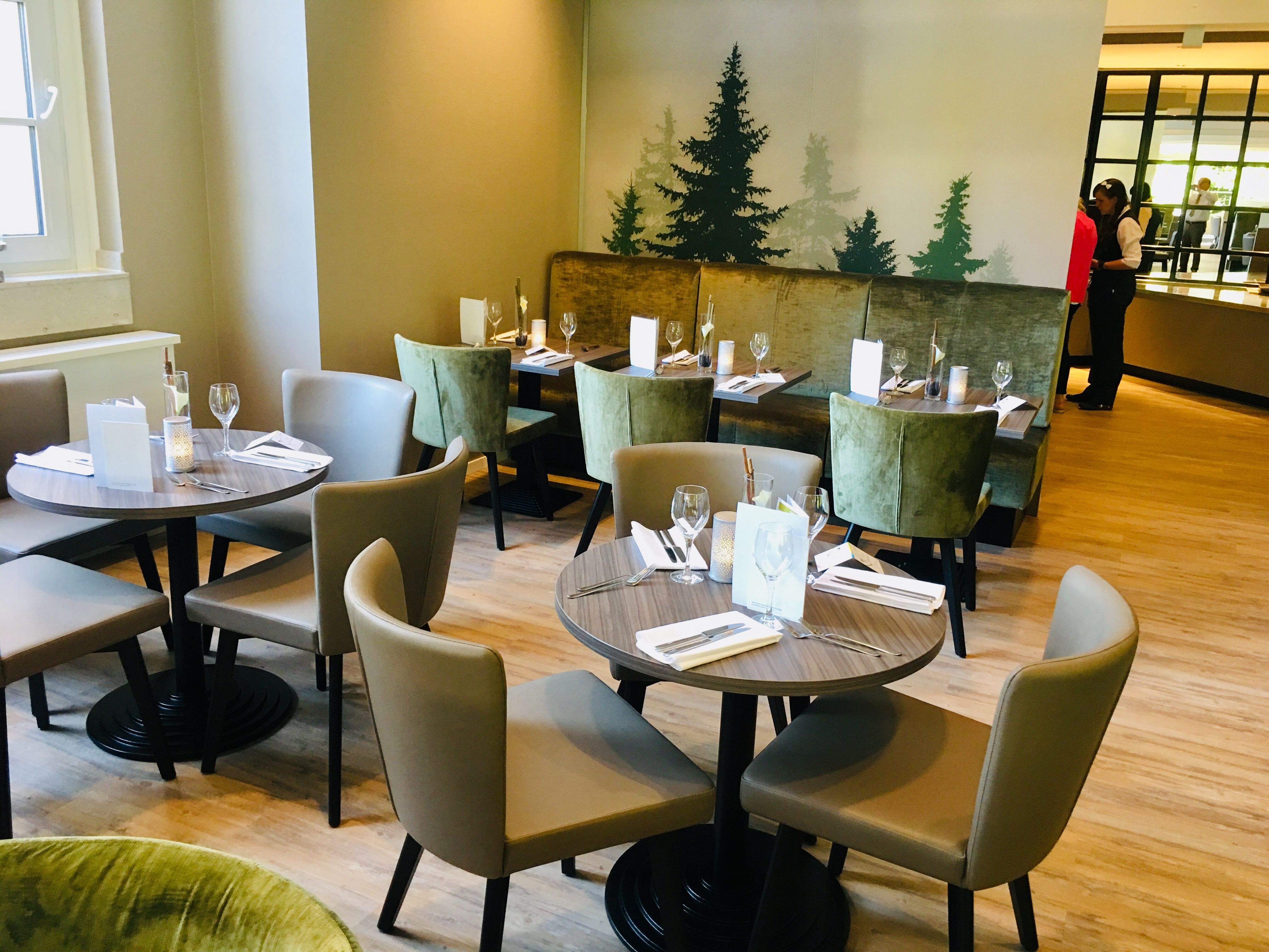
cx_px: 634
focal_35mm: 29
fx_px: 1063
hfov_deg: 61.7
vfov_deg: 48.2
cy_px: 476
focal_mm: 4.15
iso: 64
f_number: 2.2
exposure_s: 1/17
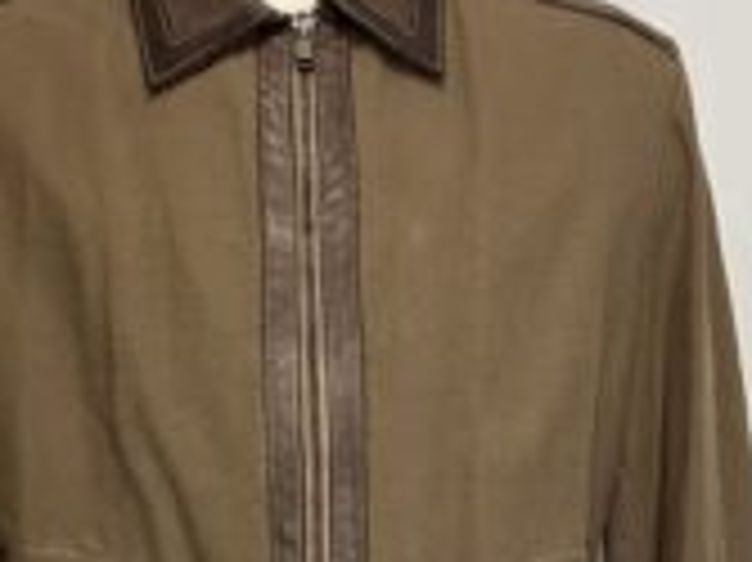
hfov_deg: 28.9
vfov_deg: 21.6
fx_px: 1454
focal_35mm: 67
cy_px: 468
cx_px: 311
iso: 100
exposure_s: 1/50
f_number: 1.8
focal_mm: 3.99
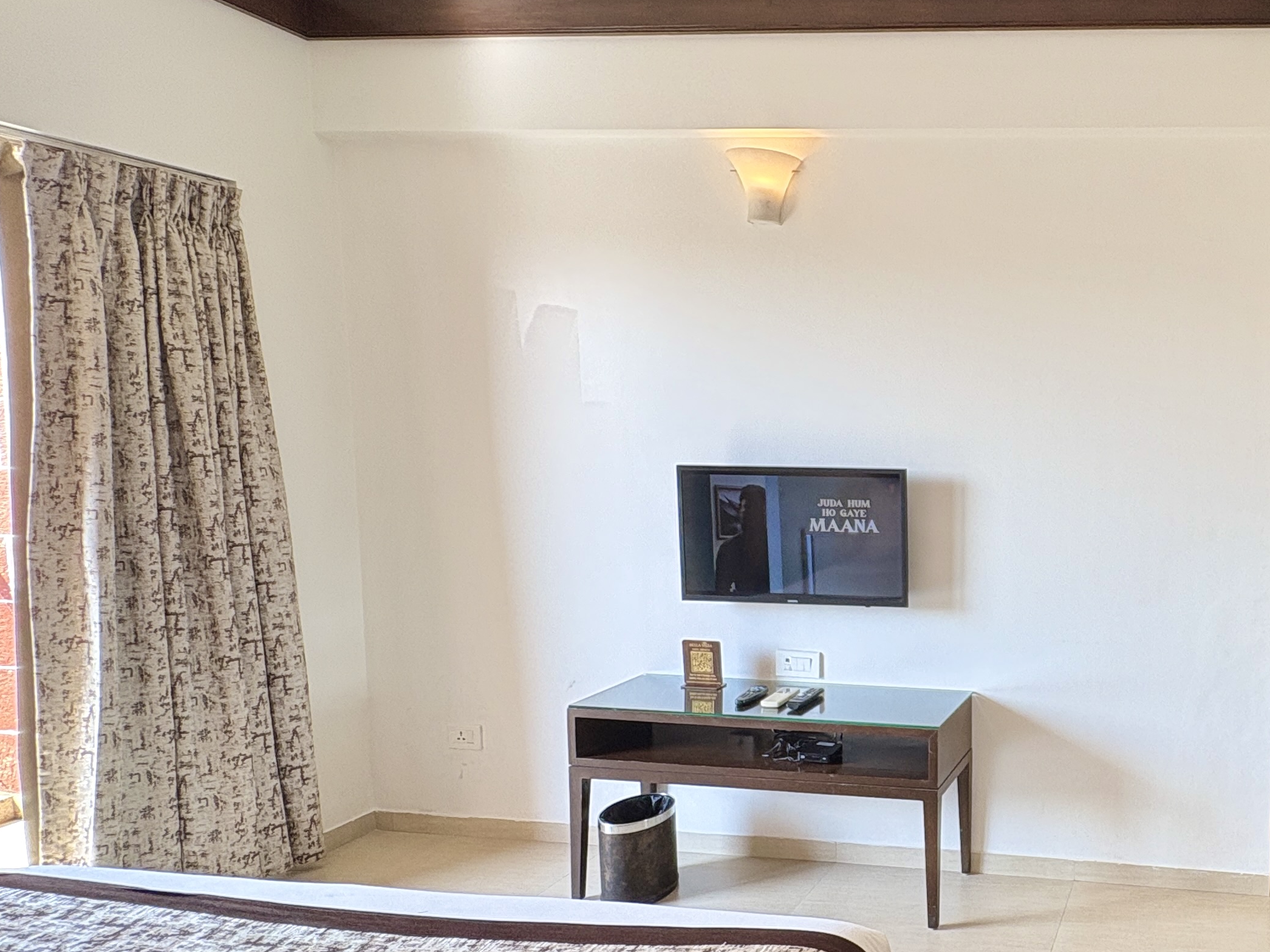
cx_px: 1119
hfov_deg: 57.1
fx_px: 991
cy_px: 541
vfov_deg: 51.2
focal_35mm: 27
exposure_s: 1/100
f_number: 2.2
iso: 125
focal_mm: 2.22
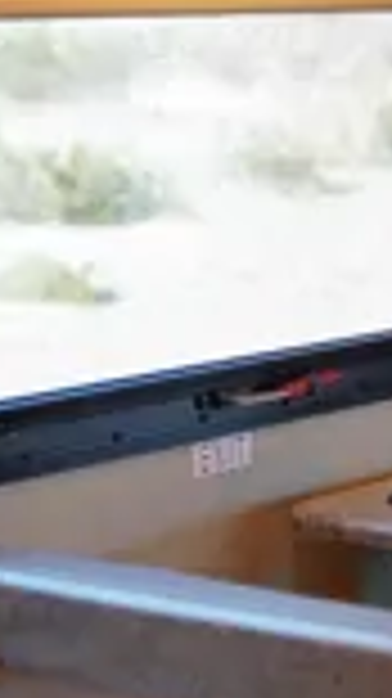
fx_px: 2369
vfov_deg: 16.7
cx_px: 784
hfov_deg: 8.9
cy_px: 198
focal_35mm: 128
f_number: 2.8
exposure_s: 1/60
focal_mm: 28
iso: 200
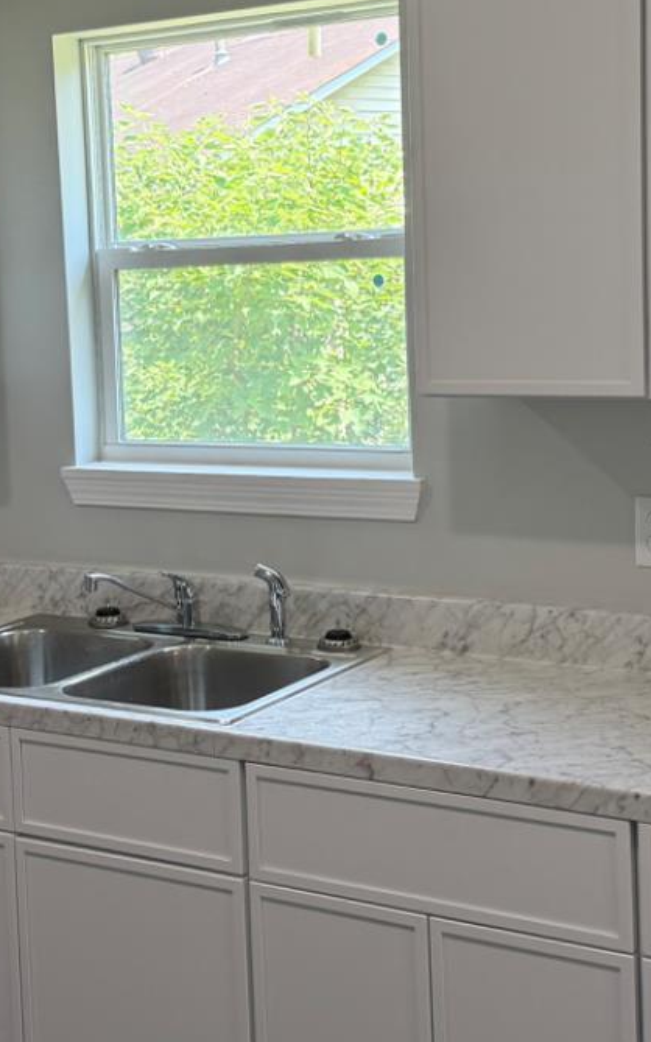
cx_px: 279
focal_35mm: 57
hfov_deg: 22.7
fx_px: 1618
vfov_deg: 35.5
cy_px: 403
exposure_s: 1/160
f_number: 1.78
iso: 160
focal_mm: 6.76
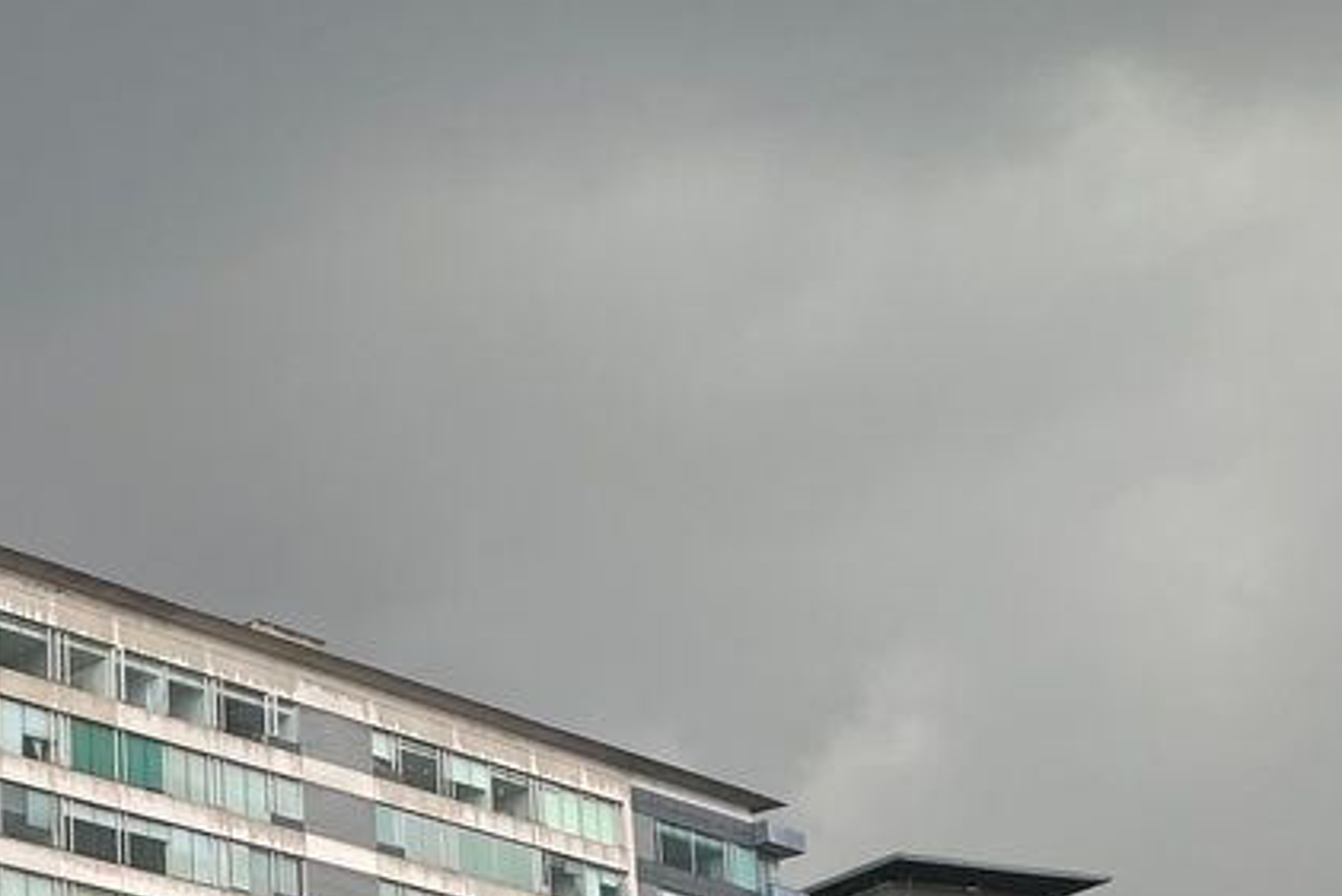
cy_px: 1154
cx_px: -236
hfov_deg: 24.1
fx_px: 2871
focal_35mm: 77
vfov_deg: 16.8
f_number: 1.6
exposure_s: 1/191
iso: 32
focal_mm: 4.2
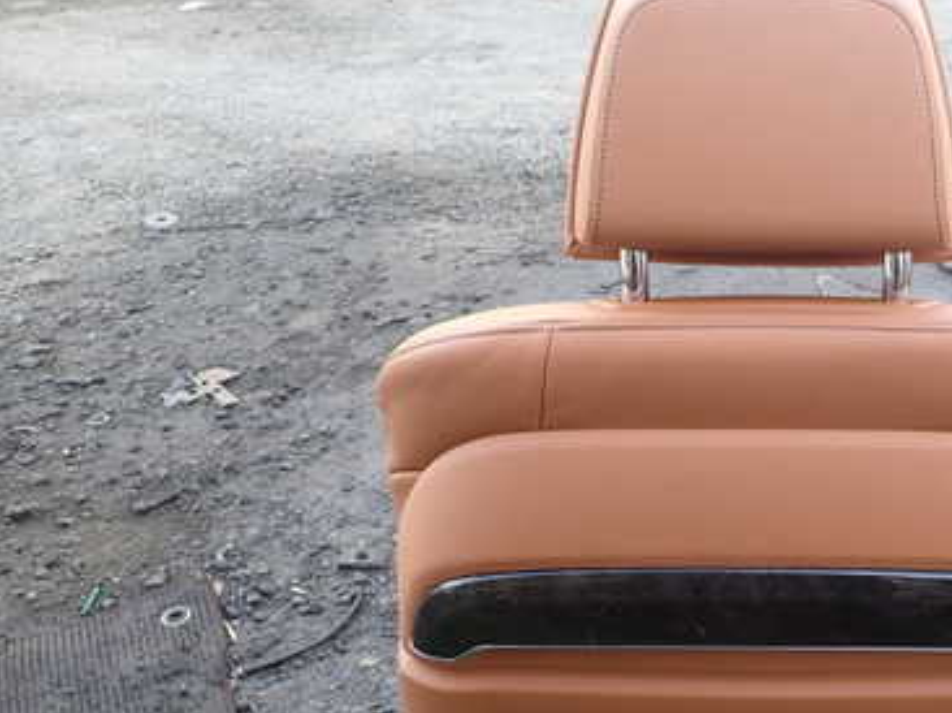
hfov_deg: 43.4
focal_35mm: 41
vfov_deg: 34.8
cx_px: 778
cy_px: 474
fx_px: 1127
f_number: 2.8
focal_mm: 4.5
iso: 100
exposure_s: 1/125
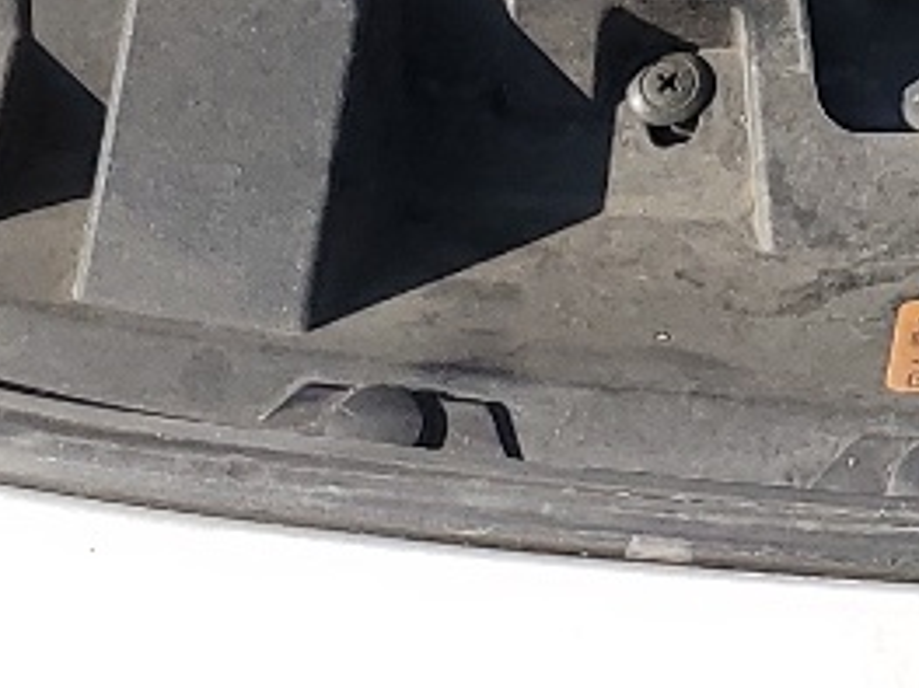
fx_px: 4193
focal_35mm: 158
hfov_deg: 11.5
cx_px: 1705
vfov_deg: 8.5
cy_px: -981
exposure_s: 1/2500
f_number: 1.5
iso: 50
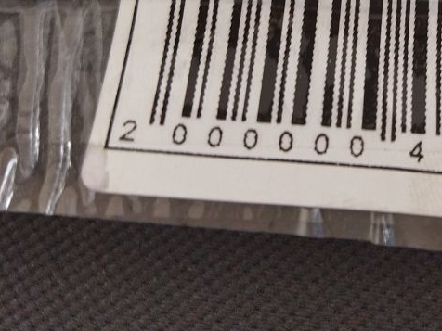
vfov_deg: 20.6
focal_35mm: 68
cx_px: 374
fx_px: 868
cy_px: -32
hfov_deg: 27.8
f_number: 1.79
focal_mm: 4.71
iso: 185
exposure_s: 1/50
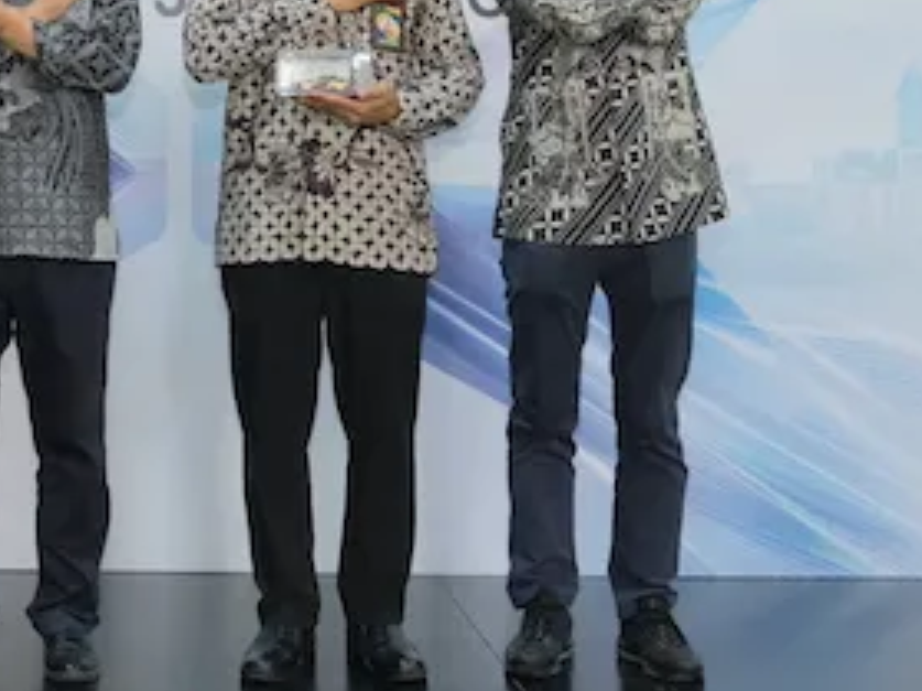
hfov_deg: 24.1
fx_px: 2103
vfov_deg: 18.4
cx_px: 101
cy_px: 86
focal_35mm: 79
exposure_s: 1/200
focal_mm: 22.7
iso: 3200
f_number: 4
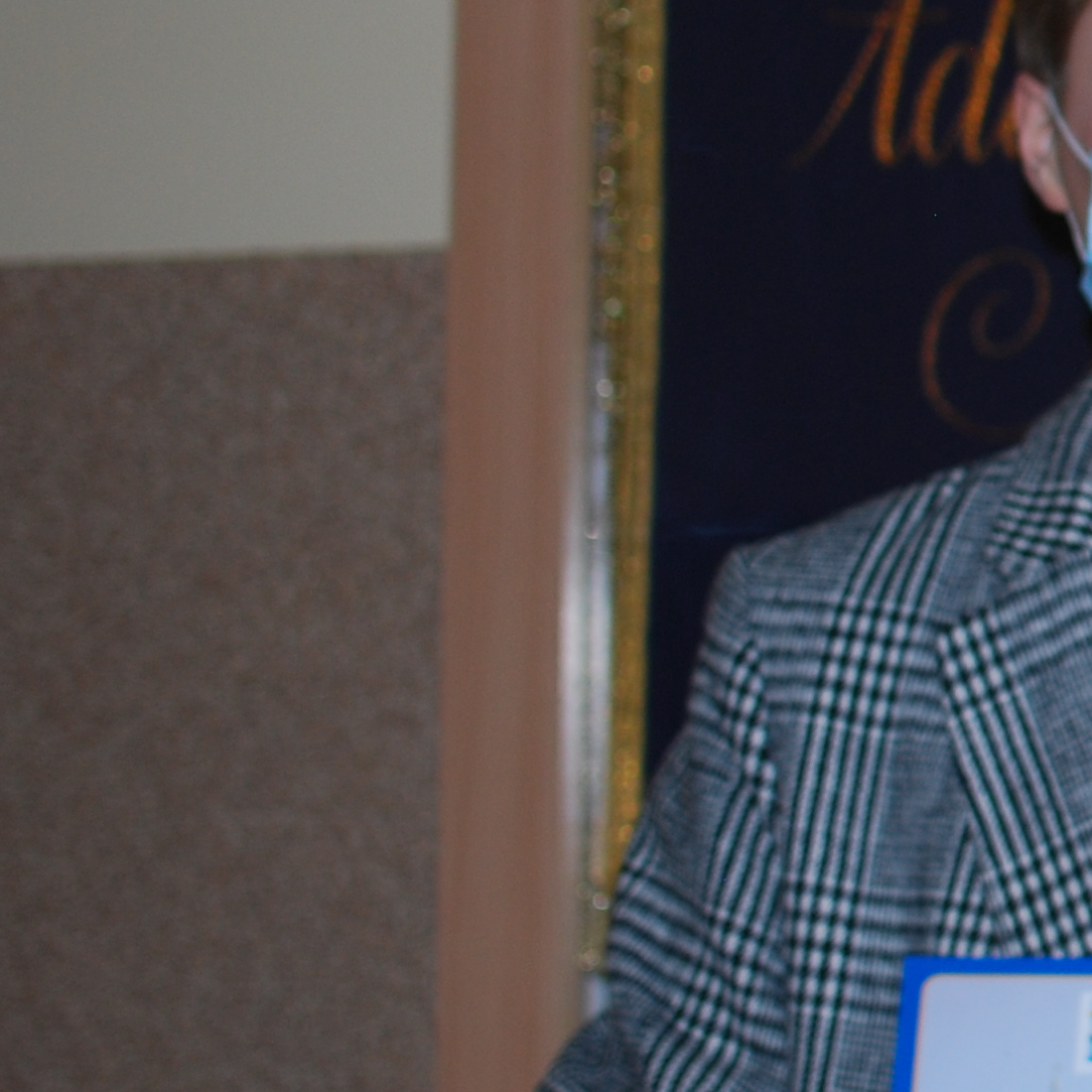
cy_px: 488
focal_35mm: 160
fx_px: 5693
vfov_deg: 11.0
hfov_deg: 10.4
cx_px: 1884
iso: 200
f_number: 2.8
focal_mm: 35
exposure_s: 1/60
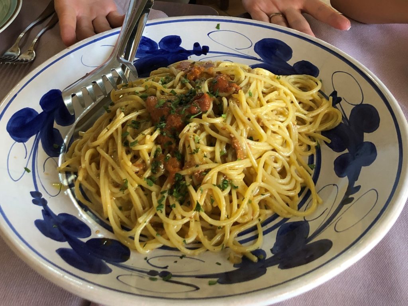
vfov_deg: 49.7
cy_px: 153
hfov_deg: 63.4
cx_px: 204
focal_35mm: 28
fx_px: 330
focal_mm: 3.99
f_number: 1.8
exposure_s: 1/17
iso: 64
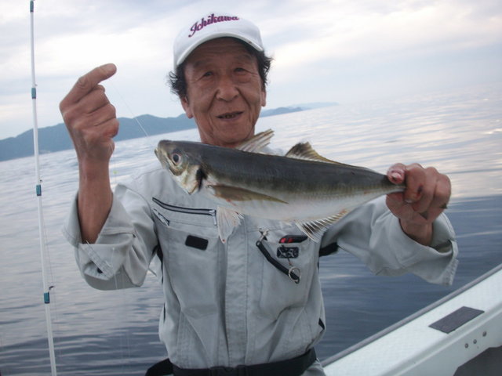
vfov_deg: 38.7
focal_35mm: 37
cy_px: 188
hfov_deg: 50.1
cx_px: 251
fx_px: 537
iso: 50
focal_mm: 7.7
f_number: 3.5
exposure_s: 1/80
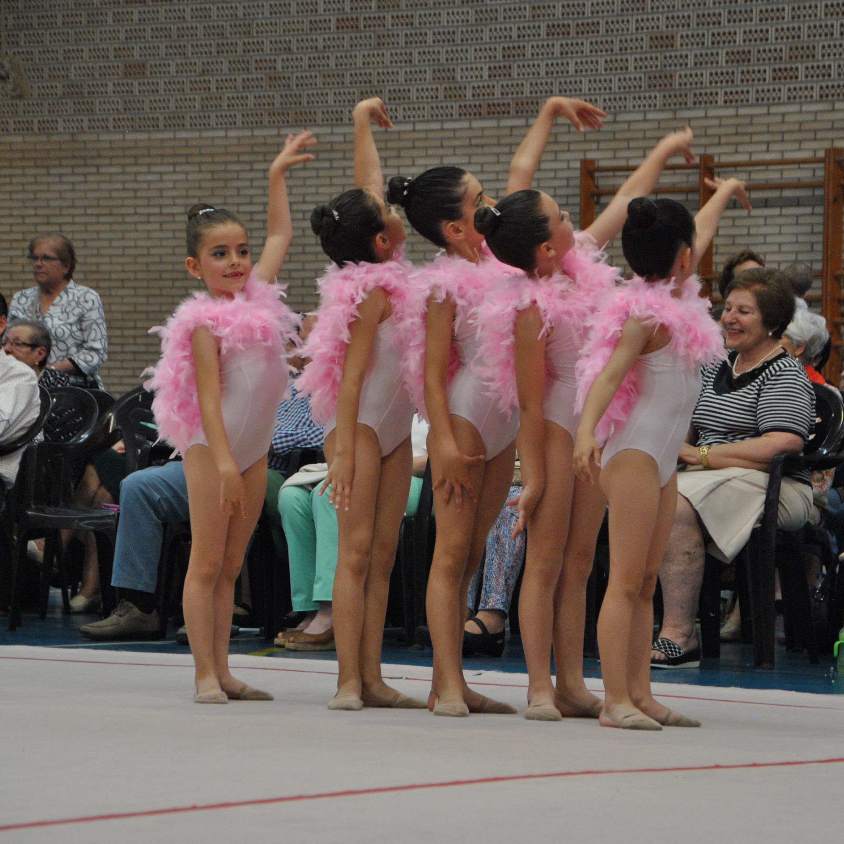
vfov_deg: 12.2
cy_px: 423
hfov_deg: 12.2
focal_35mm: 144
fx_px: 3962
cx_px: 501
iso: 800
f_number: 5.3
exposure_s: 1/160
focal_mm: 75
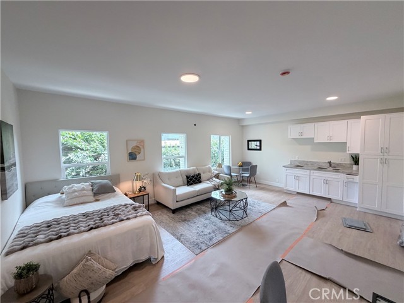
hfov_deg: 102.1
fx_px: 163
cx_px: 202
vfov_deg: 85.7
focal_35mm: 14
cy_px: 152
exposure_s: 1/120
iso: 200
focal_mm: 2.22
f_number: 2.2
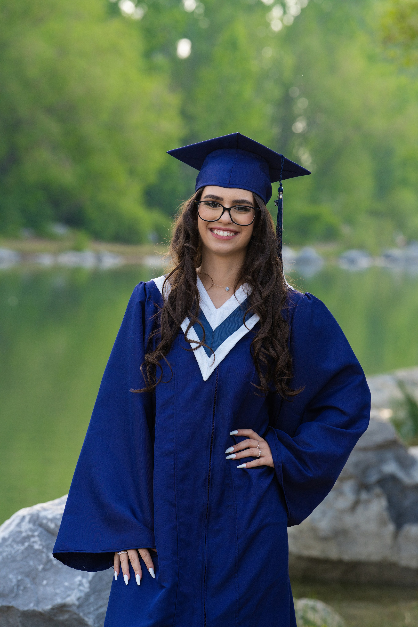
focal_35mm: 150
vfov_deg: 13.7
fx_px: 2612
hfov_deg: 9.1
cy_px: 314
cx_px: 209
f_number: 6.3
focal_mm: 150
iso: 500
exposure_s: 1/320
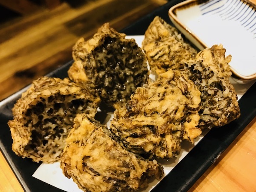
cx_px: 136
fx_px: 222
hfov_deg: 59.9
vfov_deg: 46.8
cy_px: 93
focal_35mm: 30
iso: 80
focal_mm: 3.99
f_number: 1.8
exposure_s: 1/7
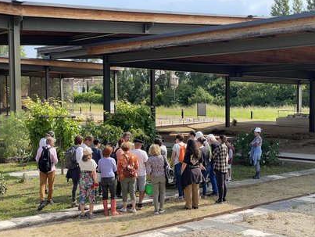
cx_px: 149
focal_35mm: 56
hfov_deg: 34.3
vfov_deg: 26.1
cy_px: 123
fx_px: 510
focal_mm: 6
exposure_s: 1/813
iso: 25
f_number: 2
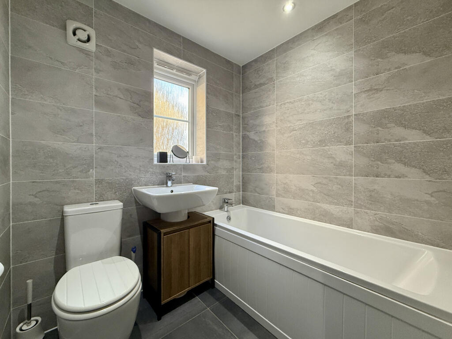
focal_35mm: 14
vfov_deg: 85.7
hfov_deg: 102.1
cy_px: 170
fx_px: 183
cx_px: 226
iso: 320
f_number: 2.2
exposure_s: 1/99
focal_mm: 2.22
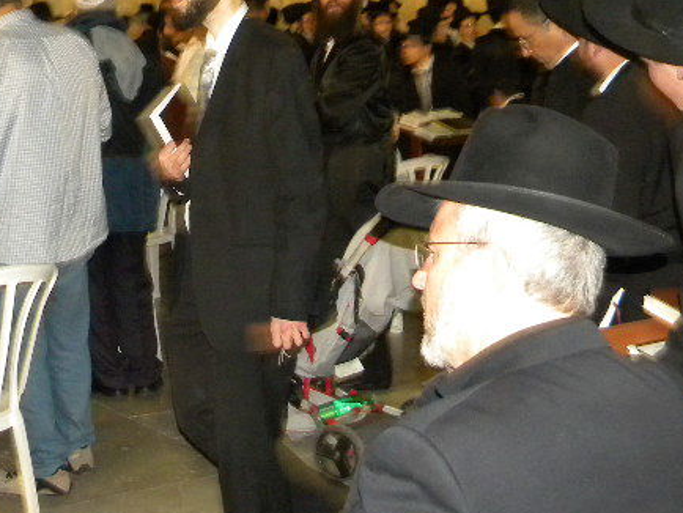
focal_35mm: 66
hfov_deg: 28.5
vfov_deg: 21.5
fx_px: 1303
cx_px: 102
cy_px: 8
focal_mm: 5
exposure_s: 1/26
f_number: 3.5
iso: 406
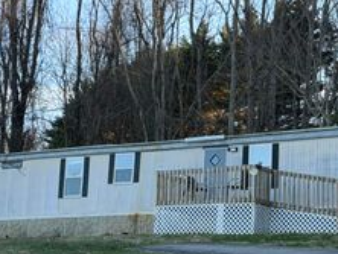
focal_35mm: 108
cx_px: 180
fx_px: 1056
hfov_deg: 18.2
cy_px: 157
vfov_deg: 13.7
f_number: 1.78
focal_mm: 6.76
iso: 80
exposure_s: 1/819
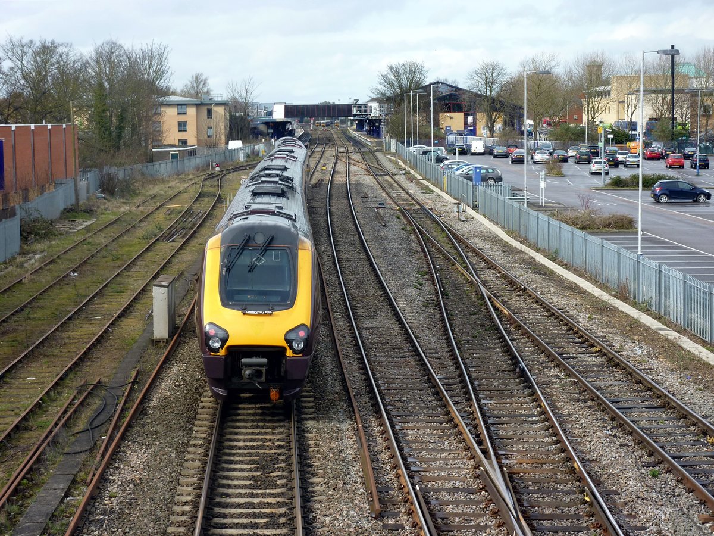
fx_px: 1485
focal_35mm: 72
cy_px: 268
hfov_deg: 27.0
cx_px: 357
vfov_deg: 20.4
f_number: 4.1
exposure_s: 1/200
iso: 80
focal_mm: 11.9
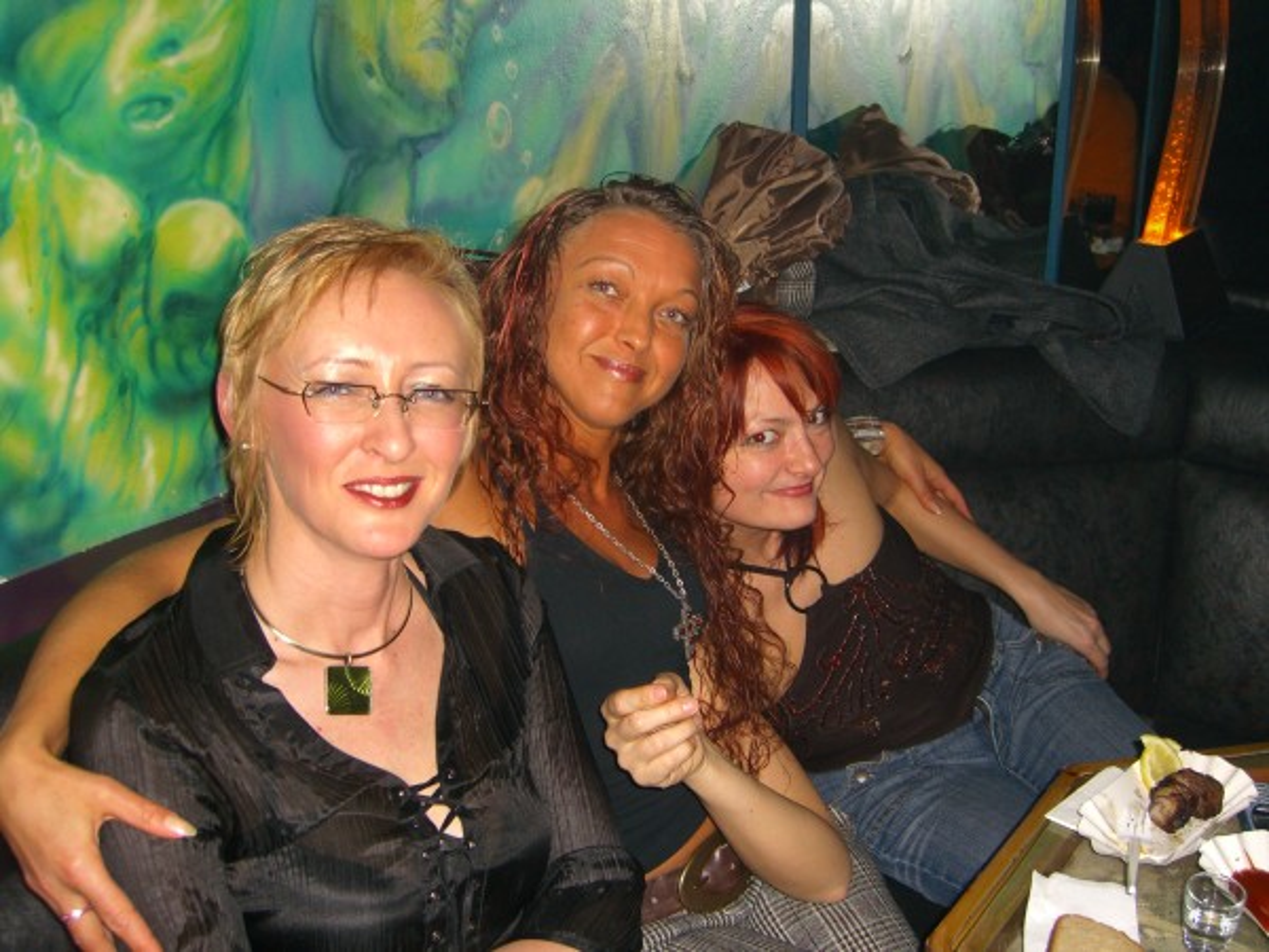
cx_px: 634
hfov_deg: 49.0
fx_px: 1393
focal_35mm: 38
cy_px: 476
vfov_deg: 37.7
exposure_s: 1/60
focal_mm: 7.9
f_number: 2.8
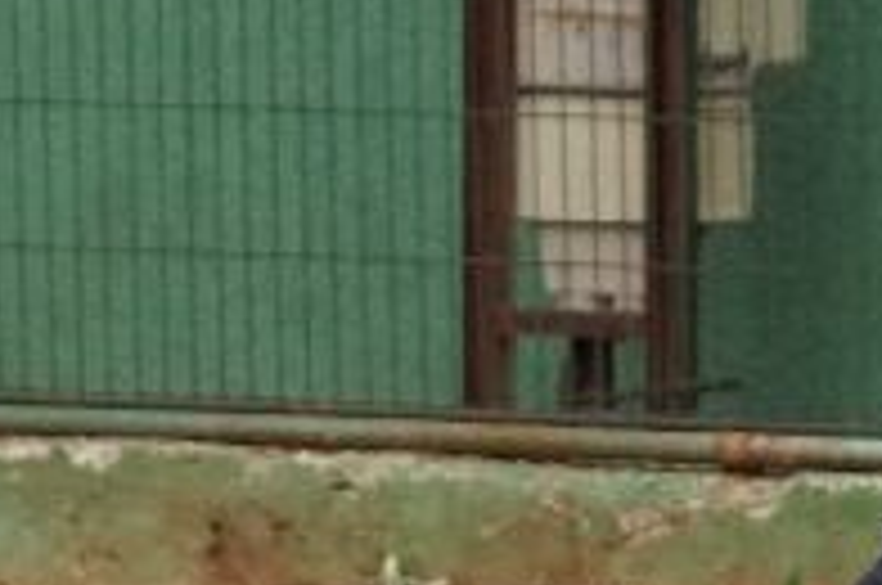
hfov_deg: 2.8
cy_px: 432
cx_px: 986
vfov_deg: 1.9
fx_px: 17929
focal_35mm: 733
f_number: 5.6
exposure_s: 1/2000
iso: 1600
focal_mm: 120
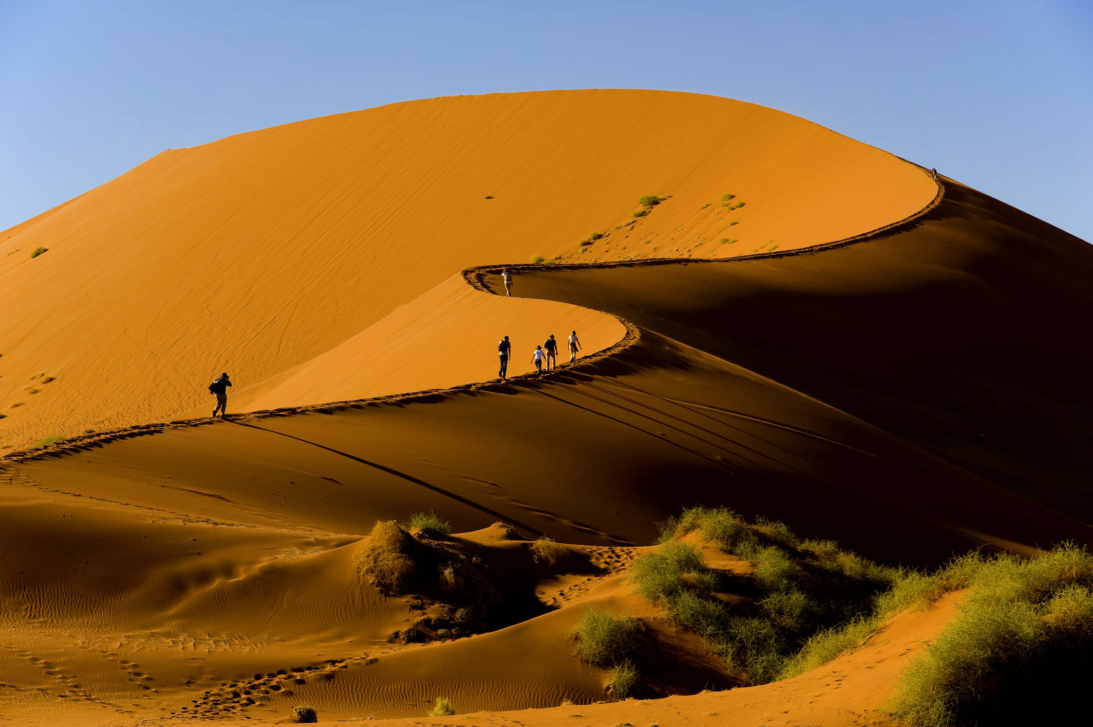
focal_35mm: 120
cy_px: 364
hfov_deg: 17.1
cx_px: 546
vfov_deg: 11.4
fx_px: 3641
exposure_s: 1/320
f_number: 9
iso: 100
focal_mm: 120
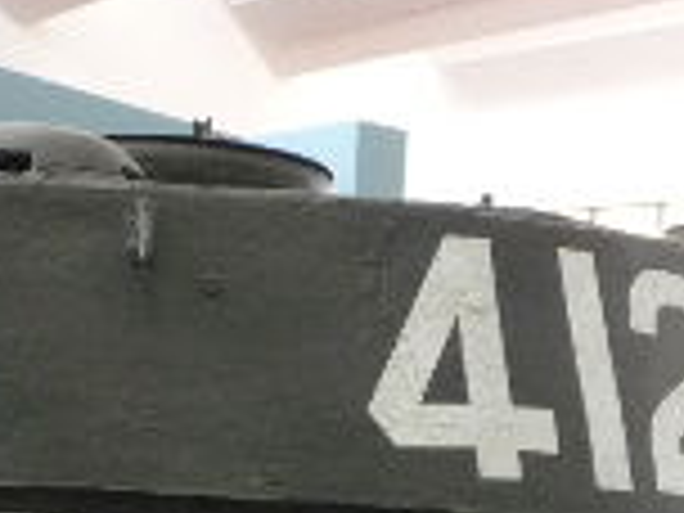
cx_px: -90
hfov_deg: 14.1
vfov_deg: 10.1
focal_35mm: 136
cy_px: 999
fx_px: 2687
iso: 250
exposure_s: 1/30
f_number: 3.3
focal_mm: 4.7
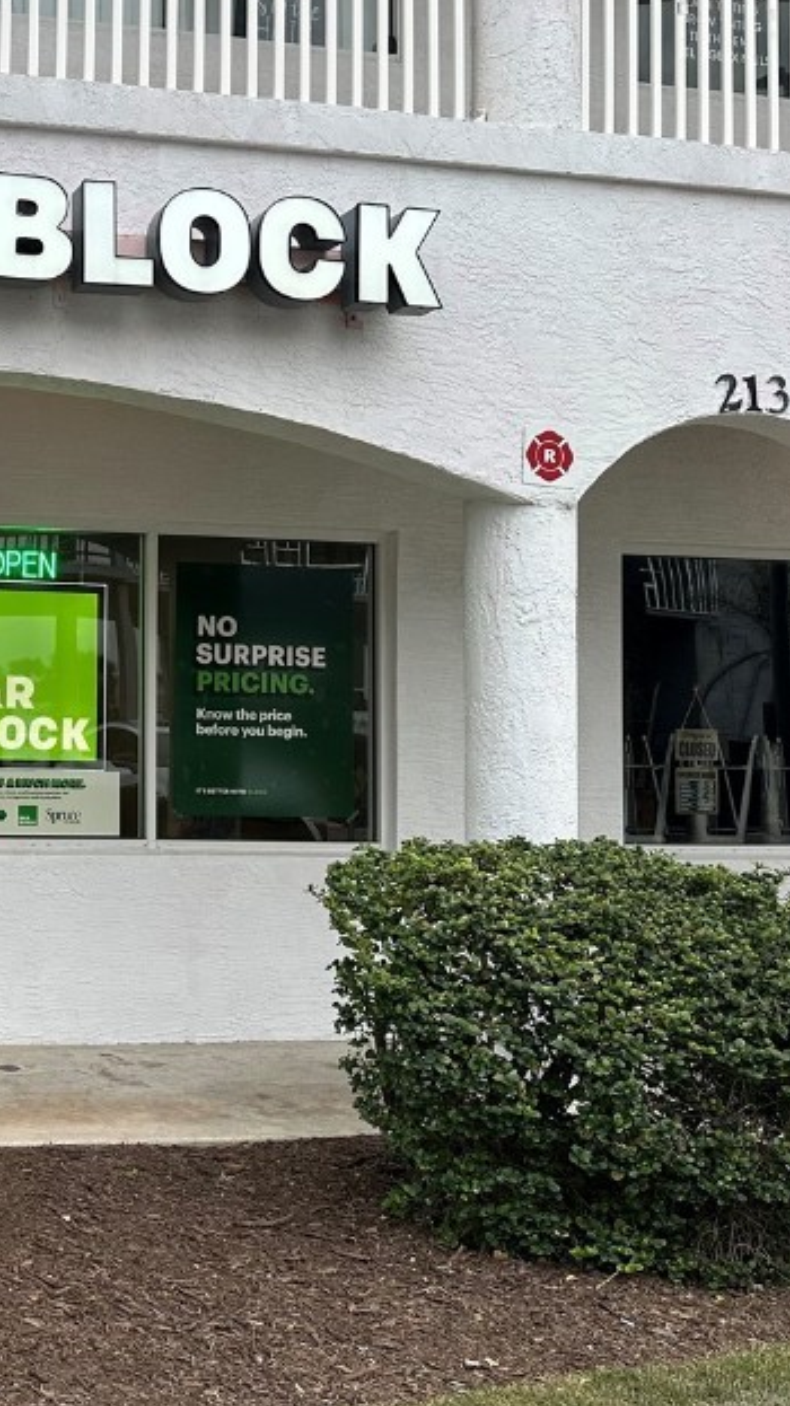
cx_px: -151
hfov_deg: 25.0
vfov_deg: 47.3
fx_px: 1603
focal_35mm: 43
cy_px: 630
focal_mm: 6.86
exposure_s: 1/564
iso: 80
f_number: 1.78
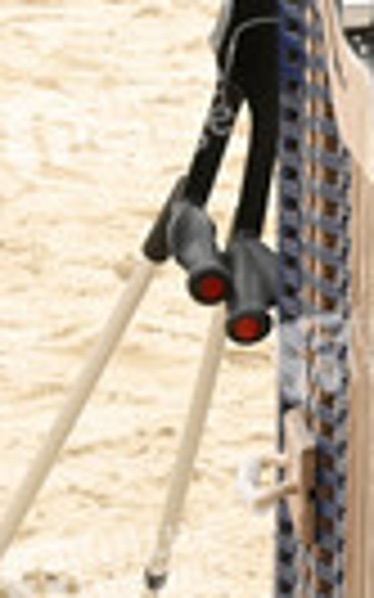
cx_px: 899
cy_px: 9
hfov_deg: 4.3
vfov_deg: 7.0
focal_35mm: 297
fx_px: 4849
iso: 4000
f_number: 16
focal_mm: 86
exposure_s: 1/400
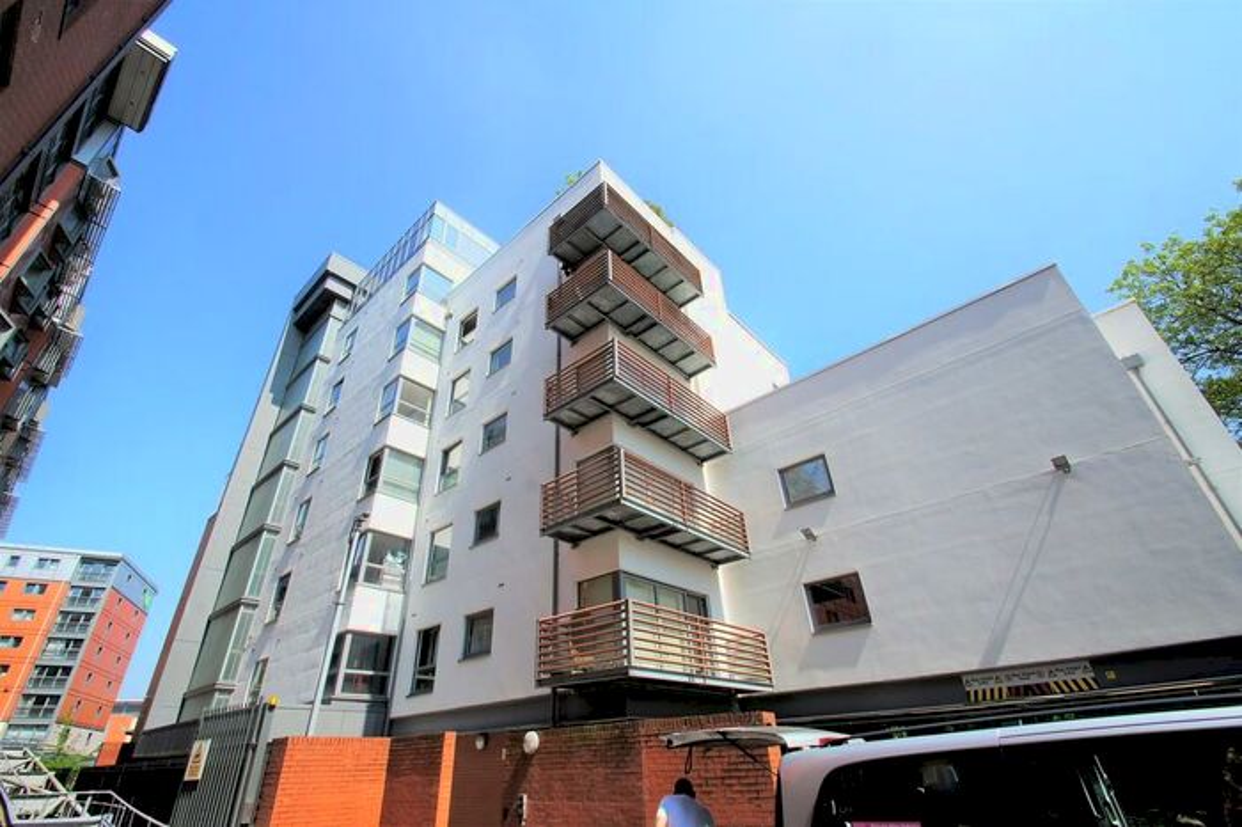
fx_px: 517
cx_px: 621
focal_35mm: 15
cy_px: 414
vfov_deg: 77.3
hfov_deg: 100.4
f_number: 11
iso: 100
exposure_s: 1/100
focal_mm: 10
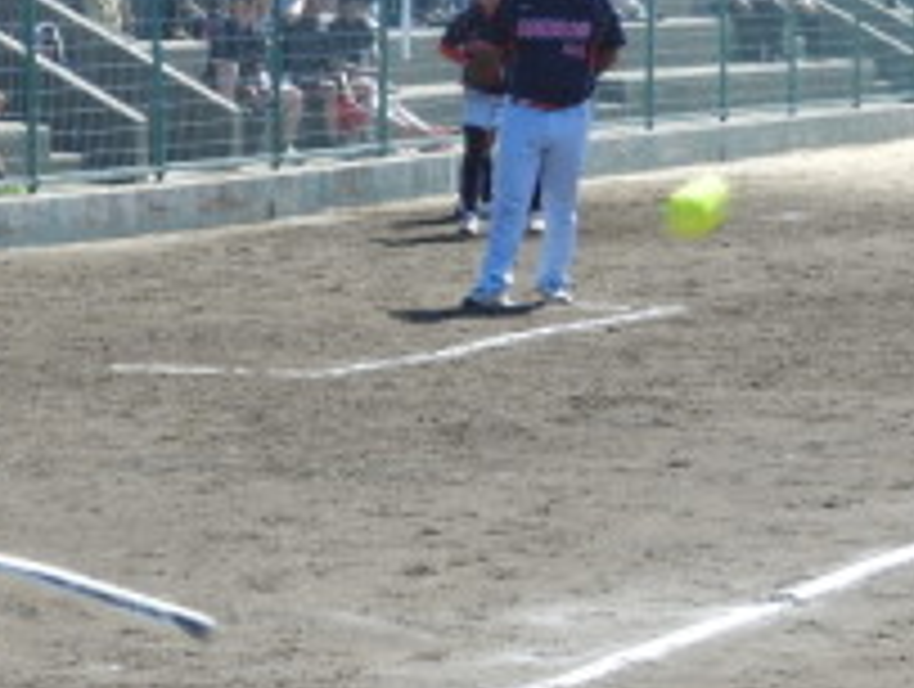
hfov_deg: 8.3
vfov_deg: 6.3
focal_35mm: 236
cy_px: 486
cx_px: -297
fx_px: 6242
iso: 100
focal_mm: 14.3
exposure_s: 1/320
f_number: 4.5
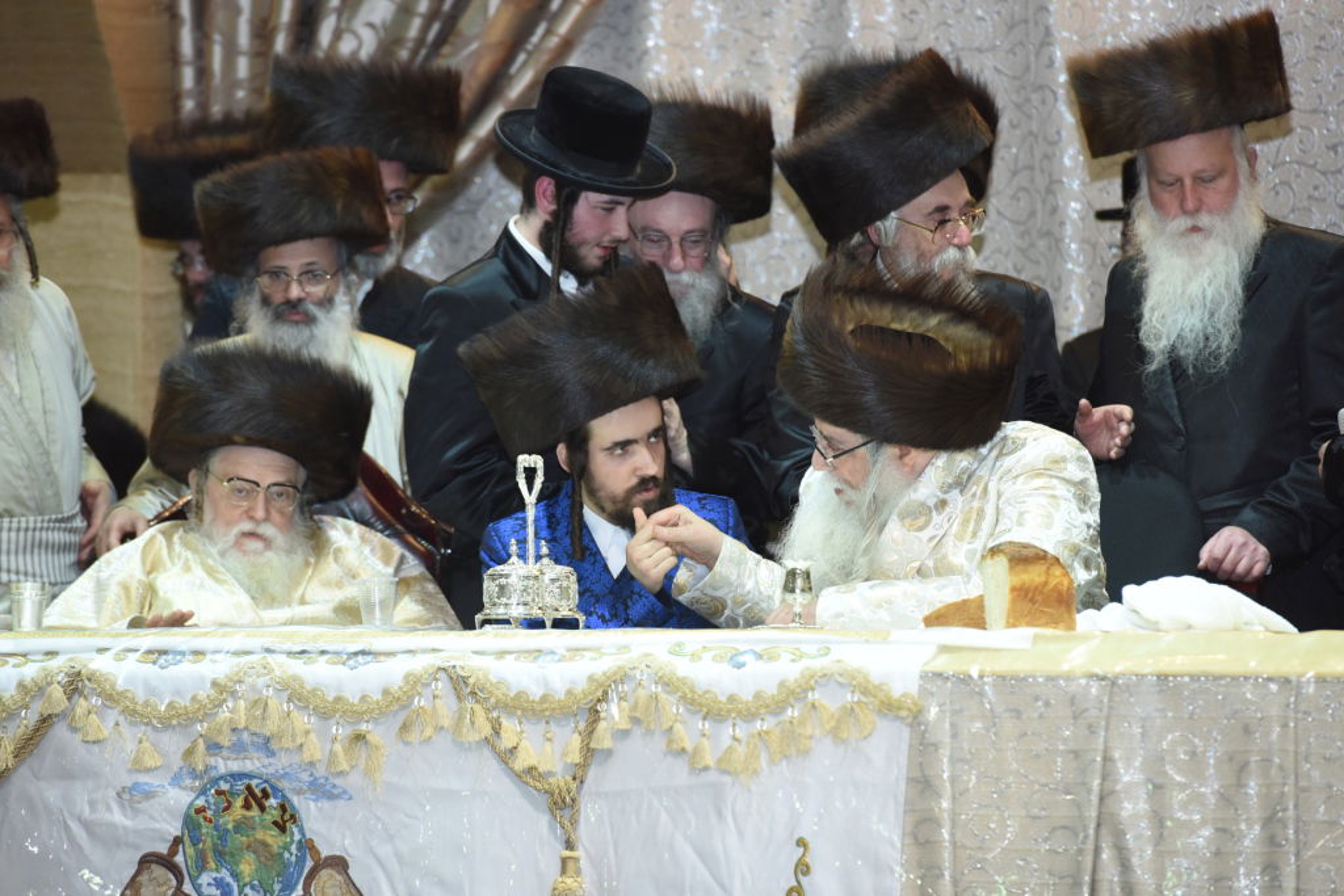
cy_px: 448
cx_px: 672
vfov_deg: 6.9
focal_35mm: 200
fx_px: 7467
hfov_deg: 10.3
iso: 2000
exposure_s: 1/125
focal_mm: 200
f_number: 4.5
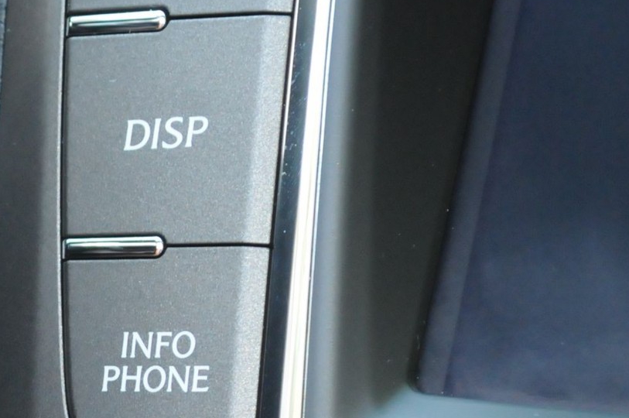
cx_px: -247
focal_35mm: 254
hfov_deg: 8.0
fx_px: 4424
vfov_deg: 5.4
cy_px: 410
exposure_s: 1/60
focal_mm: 55
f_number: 8
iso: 1600
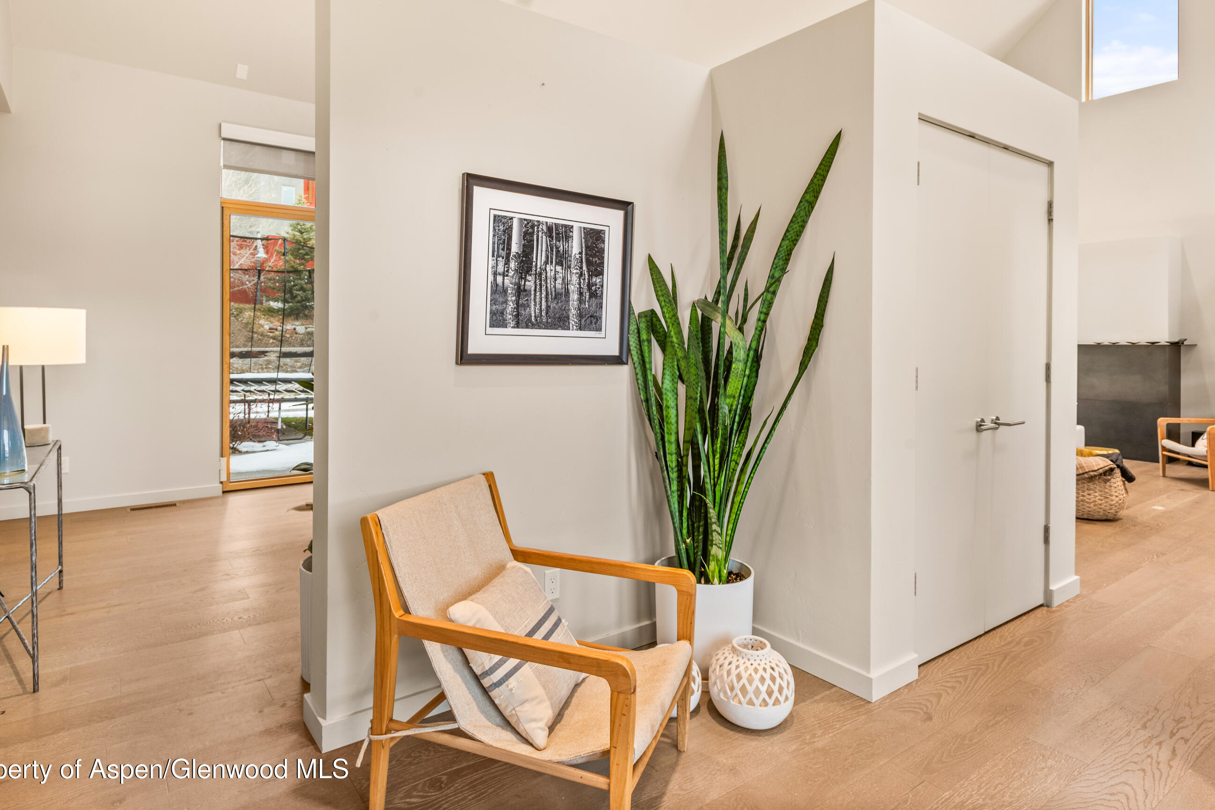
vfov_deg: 57.0
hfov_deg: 78.5
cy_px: 343
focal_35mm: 22
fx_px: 743
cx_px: 568
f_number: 9
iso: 400
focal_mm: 19
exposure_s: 1/3
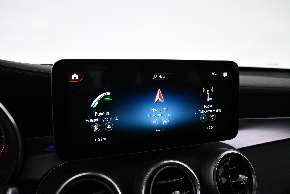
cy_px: 97
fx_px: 248
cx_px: 145
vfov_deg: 42.6
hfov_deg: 60.7
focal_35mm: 31
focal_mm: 20.5
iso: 4000
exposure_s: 1/160
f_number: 3.8
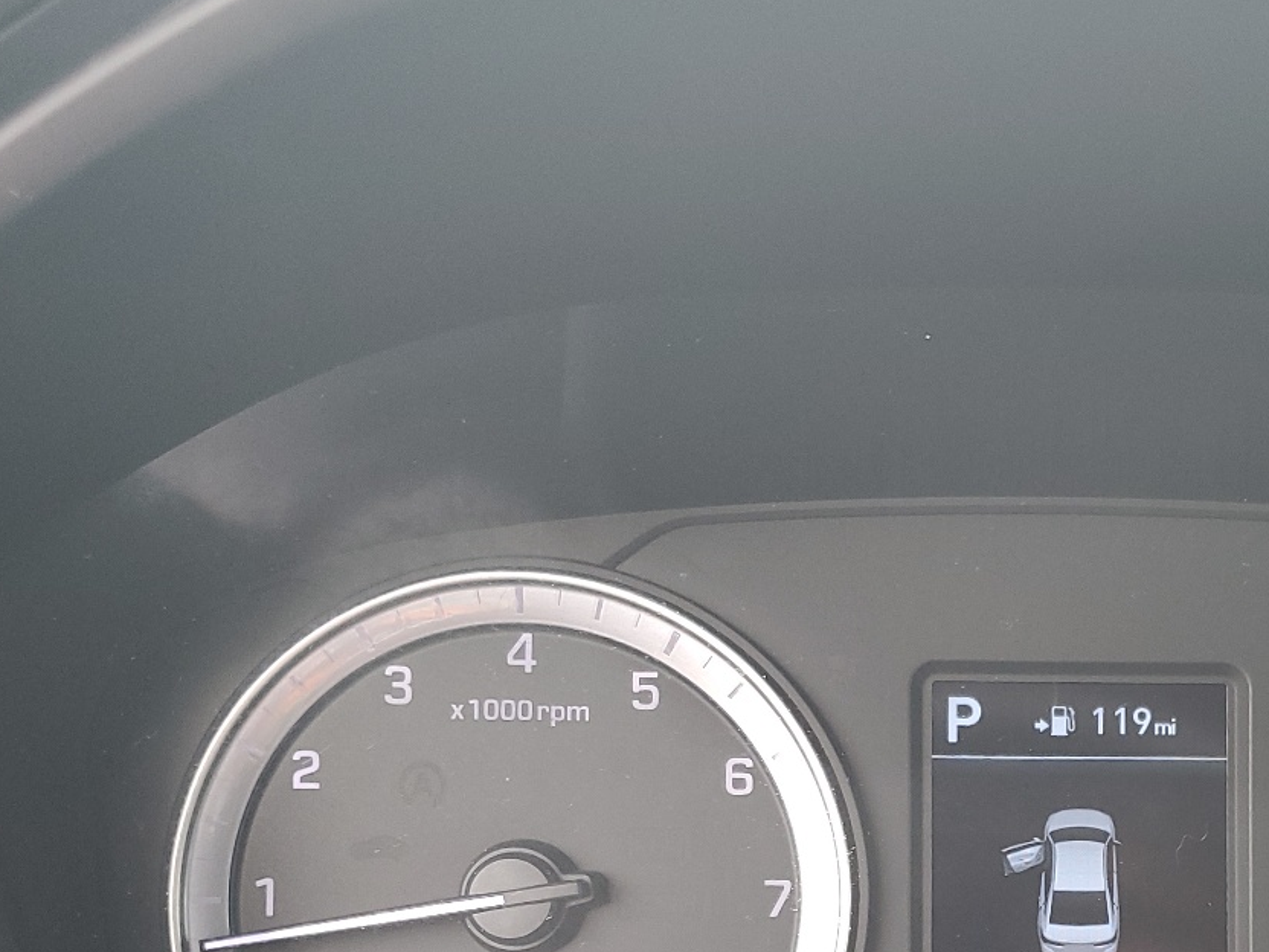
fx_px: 1833
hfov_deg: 36.8
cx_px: 1028
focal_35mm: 50
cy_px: 886
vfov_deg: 27.9
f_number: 1.5
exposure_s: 1/60.2
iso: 77
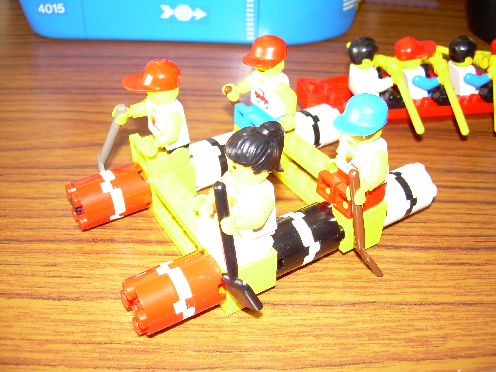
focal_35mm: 38
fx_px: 544
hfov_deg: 49.0
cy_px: 186
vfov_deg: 37.7
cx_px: 248
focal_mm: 6.3
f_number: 2.8
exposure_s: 1/30
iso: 50
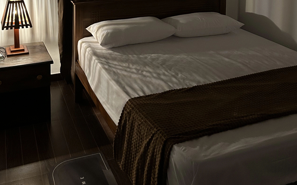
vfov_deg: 26.8
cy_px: -19
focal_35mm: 44
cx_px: 136
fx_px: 356
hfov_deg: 45.2
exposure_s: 1/25
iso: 640
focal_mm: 5.7
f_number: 1.5
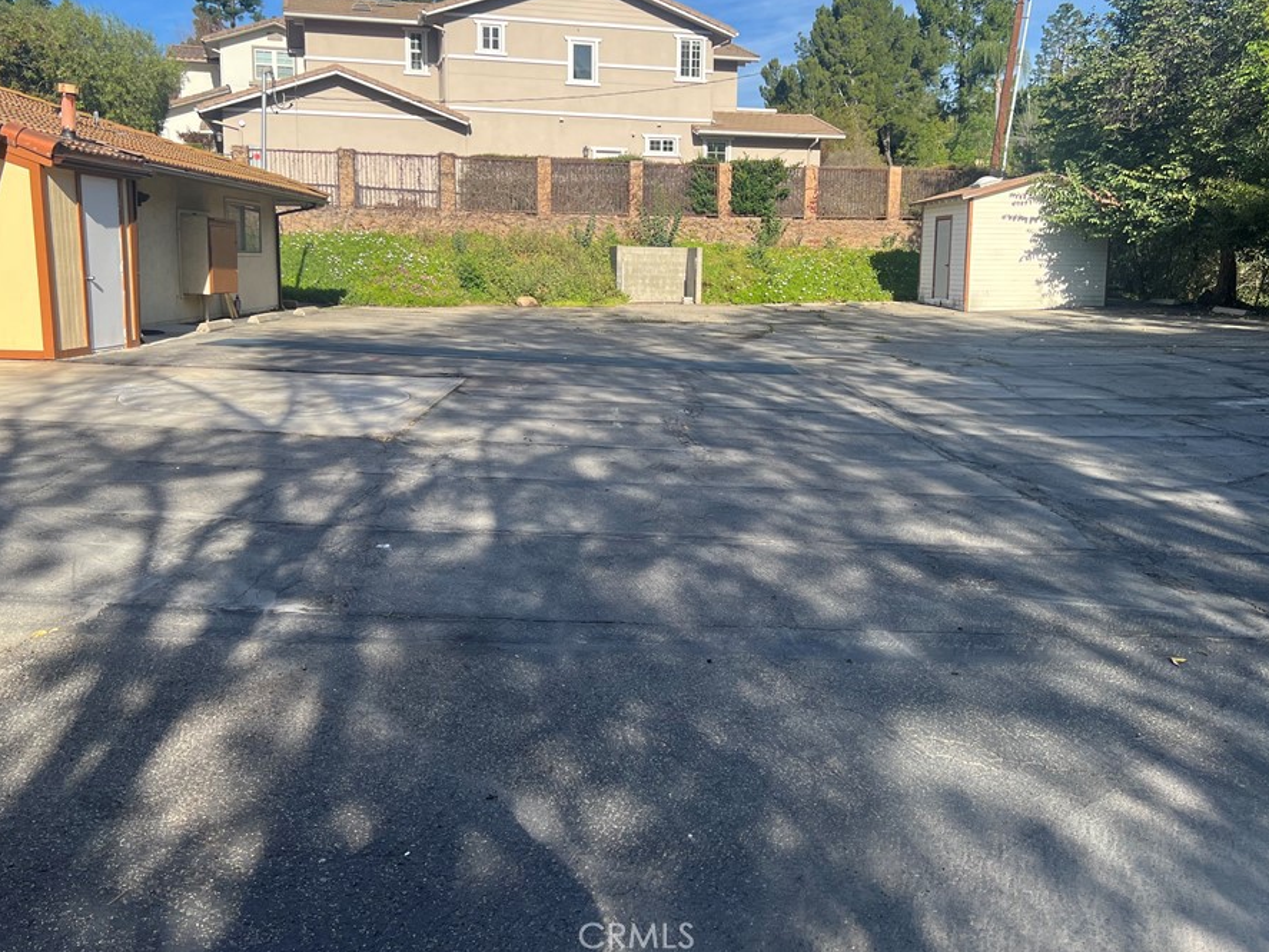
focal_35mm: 30
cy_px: 407
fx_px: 1100
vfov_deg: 46.7
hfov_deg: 59.9
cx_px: 638
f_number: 1.5
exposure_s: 1/2632
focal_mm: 5.7
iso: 50
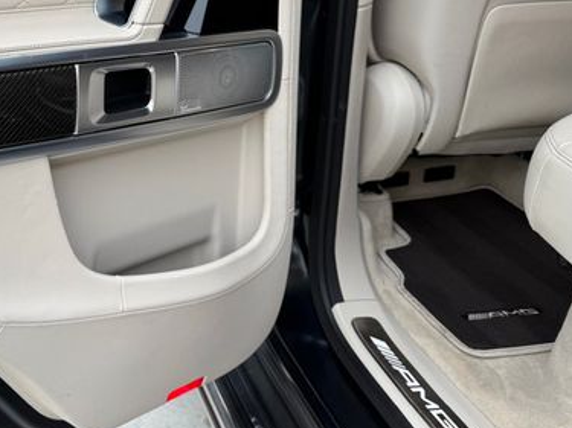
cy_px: 72
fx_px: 677
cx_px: 92
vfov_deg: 33.8
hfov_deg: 43.0
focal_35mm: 41
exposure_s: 1/387
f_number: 1.78
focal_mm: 6.76
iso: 80
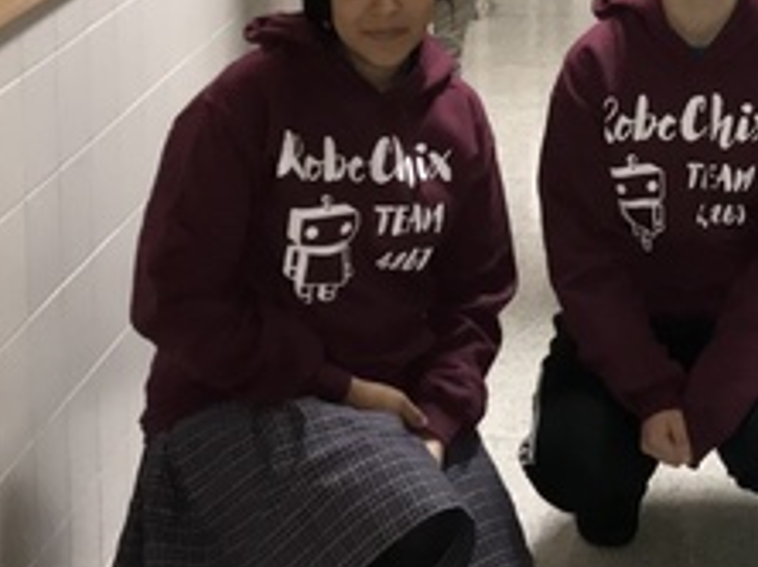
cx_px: 785
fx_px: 1991
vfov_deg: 15.1
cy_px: -263
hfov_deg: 20.7
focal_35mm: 91
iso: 160
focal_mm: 3.99
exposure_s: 1/30
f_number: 1.8
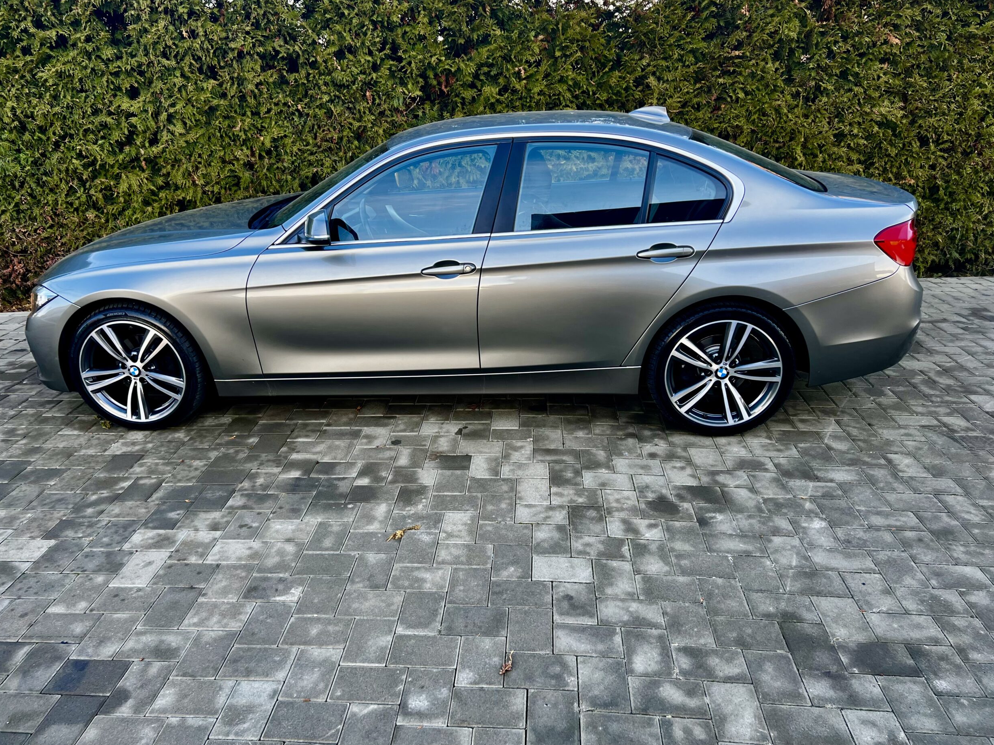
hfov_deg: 65.3
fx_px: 775
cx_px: 486
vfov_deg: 51.4
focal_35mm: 27
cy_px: 370
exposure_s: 1/188
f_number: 1.5
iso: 40
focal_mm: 5.7
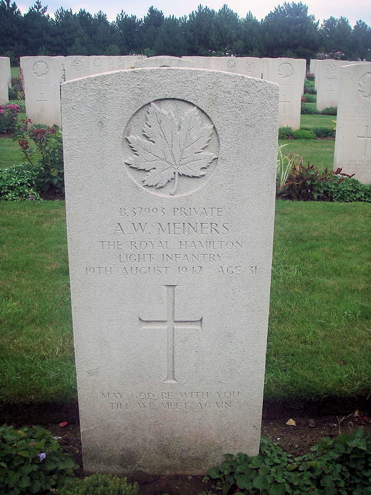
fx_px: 543
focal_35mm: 38
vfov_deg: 49.0
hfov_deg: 37.7
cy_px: 248
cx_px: 186
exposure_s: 1/80
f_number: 3.3
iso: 64
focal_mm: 6.3
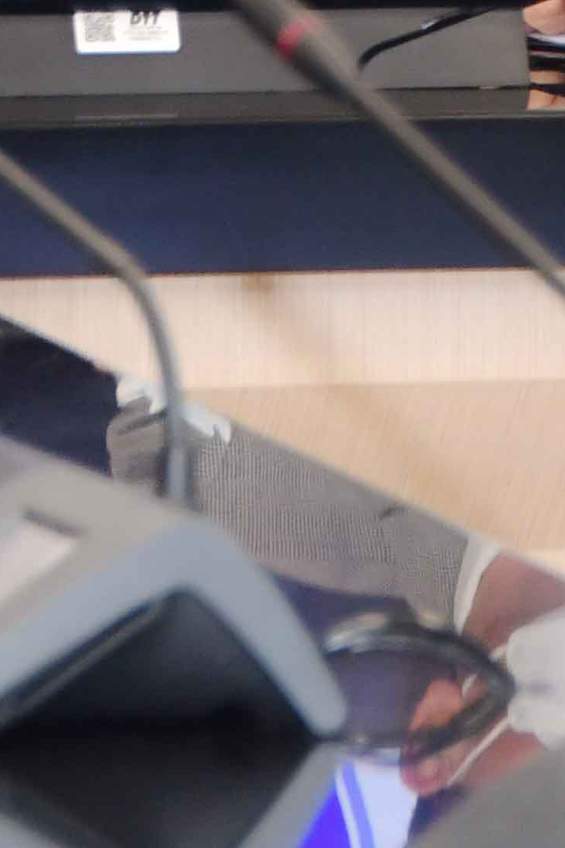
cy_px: -512
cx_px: 740
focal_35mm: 566
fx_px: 13319
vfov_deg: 3.6
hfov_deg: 2.4
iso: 900
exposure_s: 1/60
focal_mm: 75
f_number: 5.3
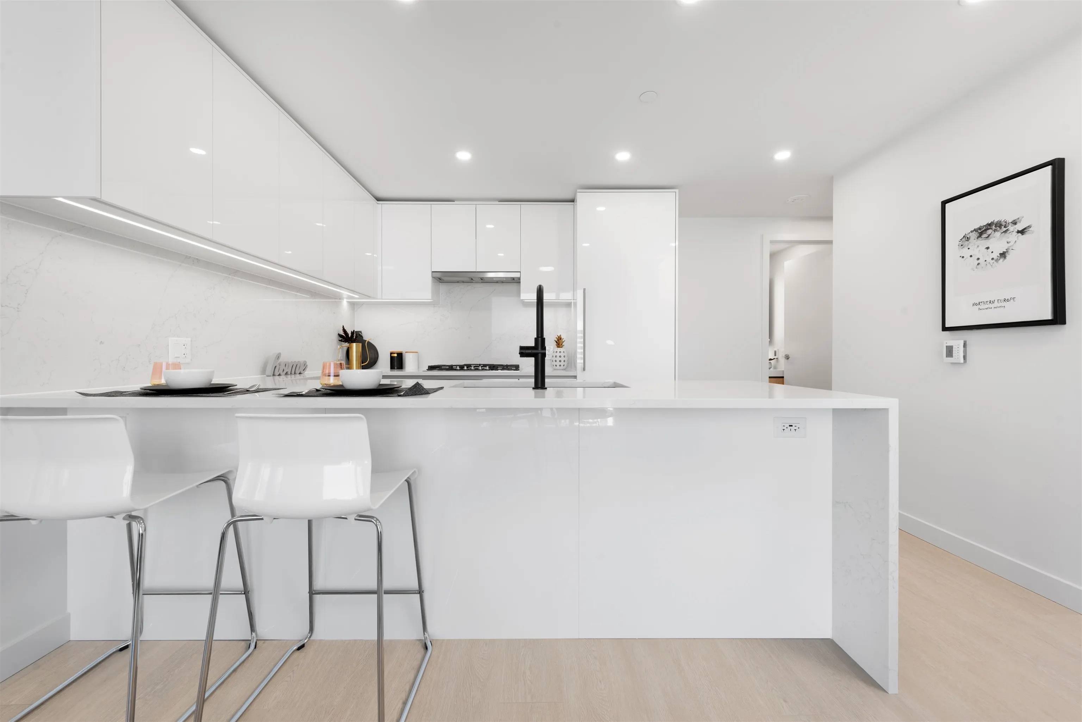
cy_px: 361
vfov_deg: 81.2
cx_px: 541
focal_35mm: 14
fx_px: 421
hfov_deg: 104.2
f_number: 8
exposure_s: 1/5
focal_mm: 14
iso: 200
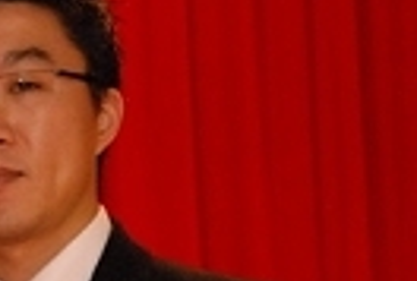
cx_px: -202
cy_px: 327
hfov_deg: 6.9
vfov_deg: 4.7
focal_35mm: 295
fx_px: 3429
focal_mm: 52
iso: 1600
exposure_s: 1/60
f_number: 5.6
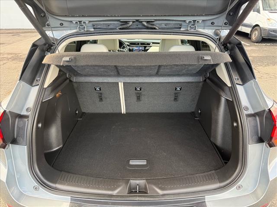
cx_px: 138
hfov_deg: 71.6
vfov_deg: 56.8
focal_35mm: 24
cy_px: 104
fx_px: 192
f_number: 1.78
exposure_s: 1/86
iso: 200
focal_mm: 6.76
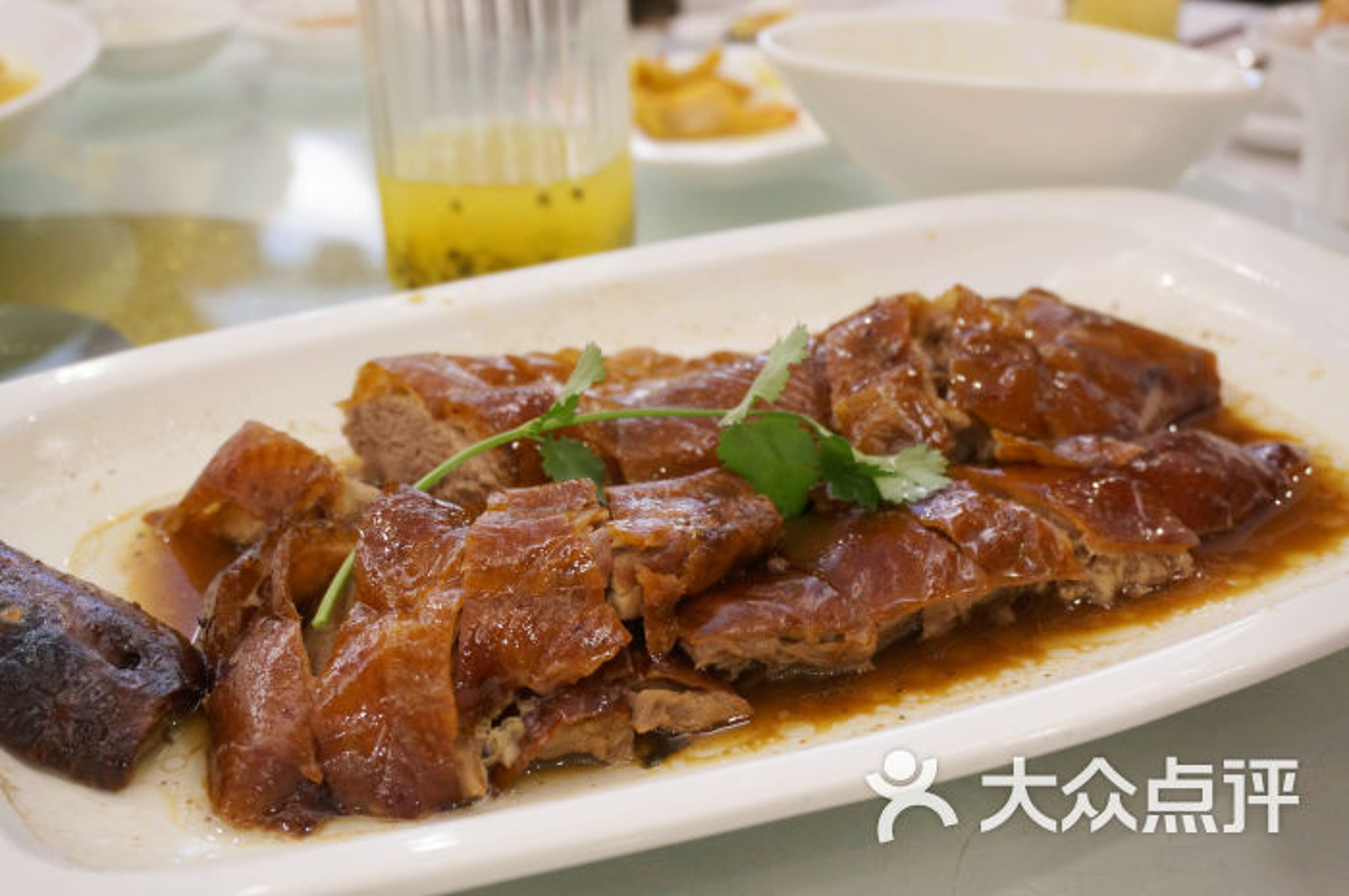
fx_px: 1740
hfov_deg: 42.4
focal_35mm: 46
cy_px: 448
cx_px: 674
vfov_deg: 28.9
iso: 1250
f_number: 5
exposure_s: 1/60
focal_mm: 31
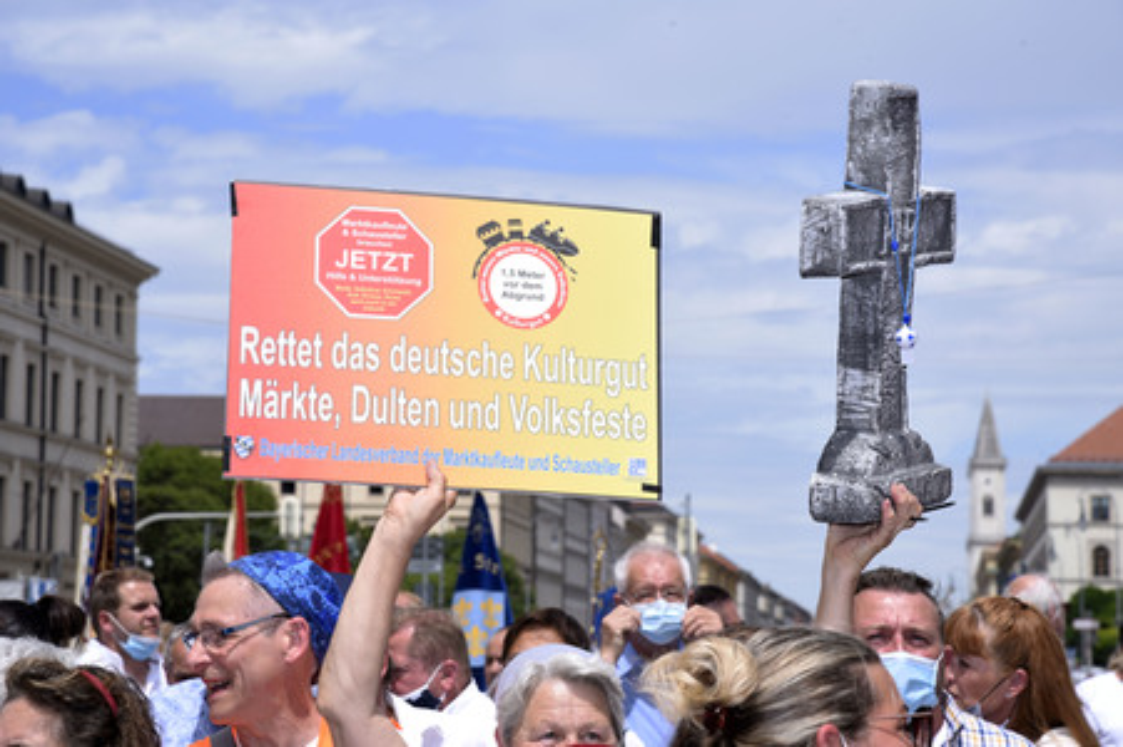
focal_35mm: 120
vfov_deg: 11.4
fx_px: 3740
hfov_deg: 17.1
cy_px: 374
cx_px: 562
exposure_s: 1/160
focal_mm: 120
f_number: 11
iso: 160
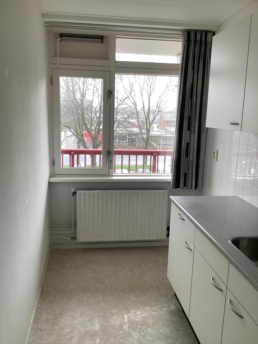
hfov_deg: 45.4
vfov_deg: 58.4
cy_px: 172
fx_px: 308
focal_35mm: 31
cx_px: 129
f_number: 2.4
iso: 80
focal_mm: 3.3
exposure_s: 1/100
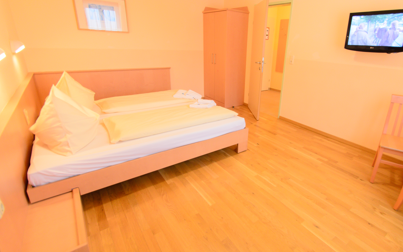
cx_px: 237
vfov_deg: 64.7
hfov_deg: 90.2
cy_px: 109
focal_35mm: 18
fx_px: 198
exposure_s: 1/25
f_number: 4.5
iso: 400
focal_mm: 10
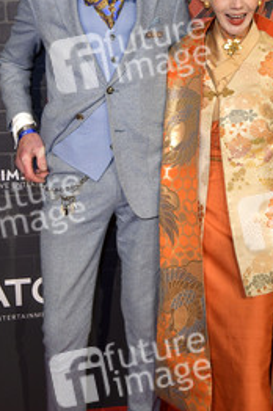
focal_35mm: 58
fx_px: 661
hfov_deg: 23.2
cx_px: 176
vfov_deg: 34.2
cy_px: 135
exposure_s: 1/250
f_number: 7.1
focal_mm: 38
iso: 1600
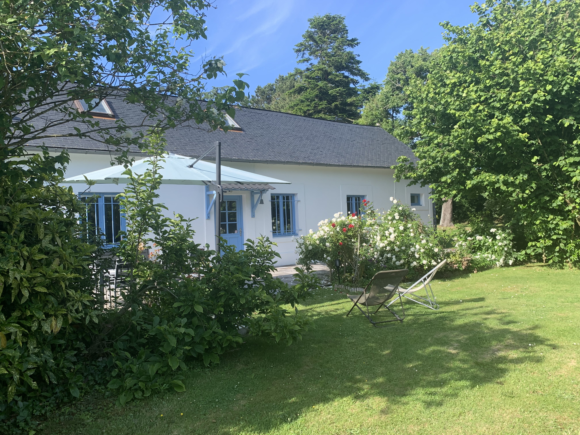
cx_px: 290
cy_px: 218
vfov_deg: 53.1
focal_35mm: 26
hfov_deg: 67.3
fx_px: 436
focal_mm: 4.25
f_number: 1.8
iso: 25
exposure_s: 1/849
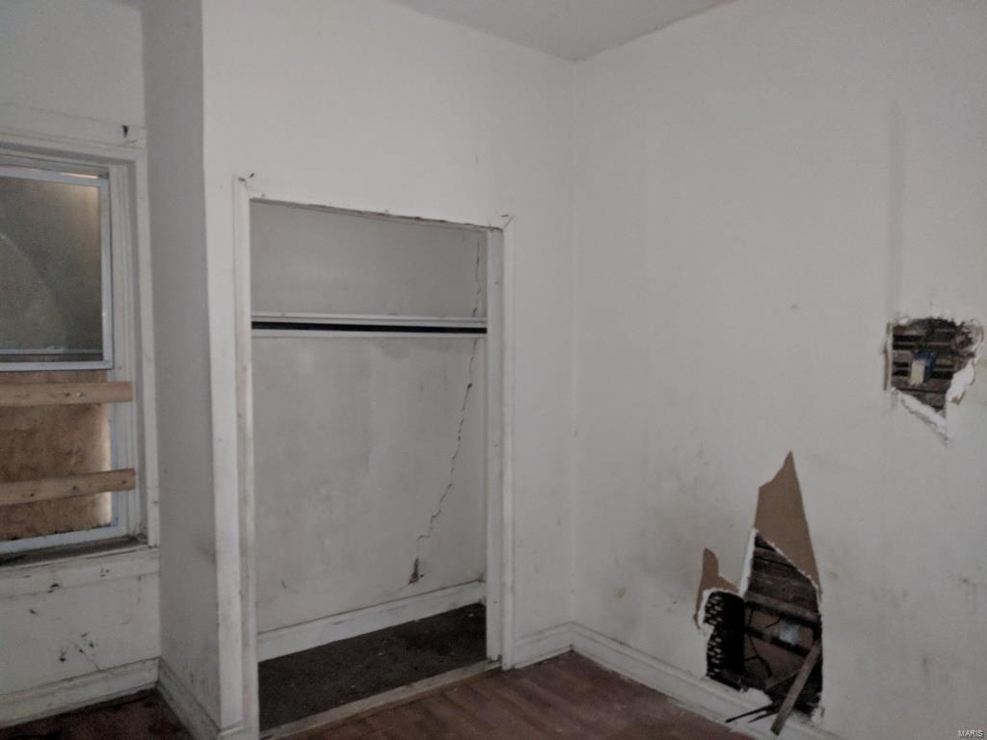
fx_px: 741
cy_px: 370
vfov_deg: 53.1
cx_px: 494
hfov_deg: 67.3
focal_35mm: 26
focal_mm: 4.67
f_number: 2
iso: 1935
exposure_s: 1/10.9
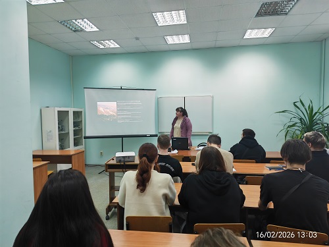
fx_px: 228
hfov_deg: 71.6
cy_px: 124
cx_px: 164
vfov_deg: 56.8
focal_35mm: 24
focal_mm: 6.12
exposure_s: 1/100
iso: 500
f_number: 1.9
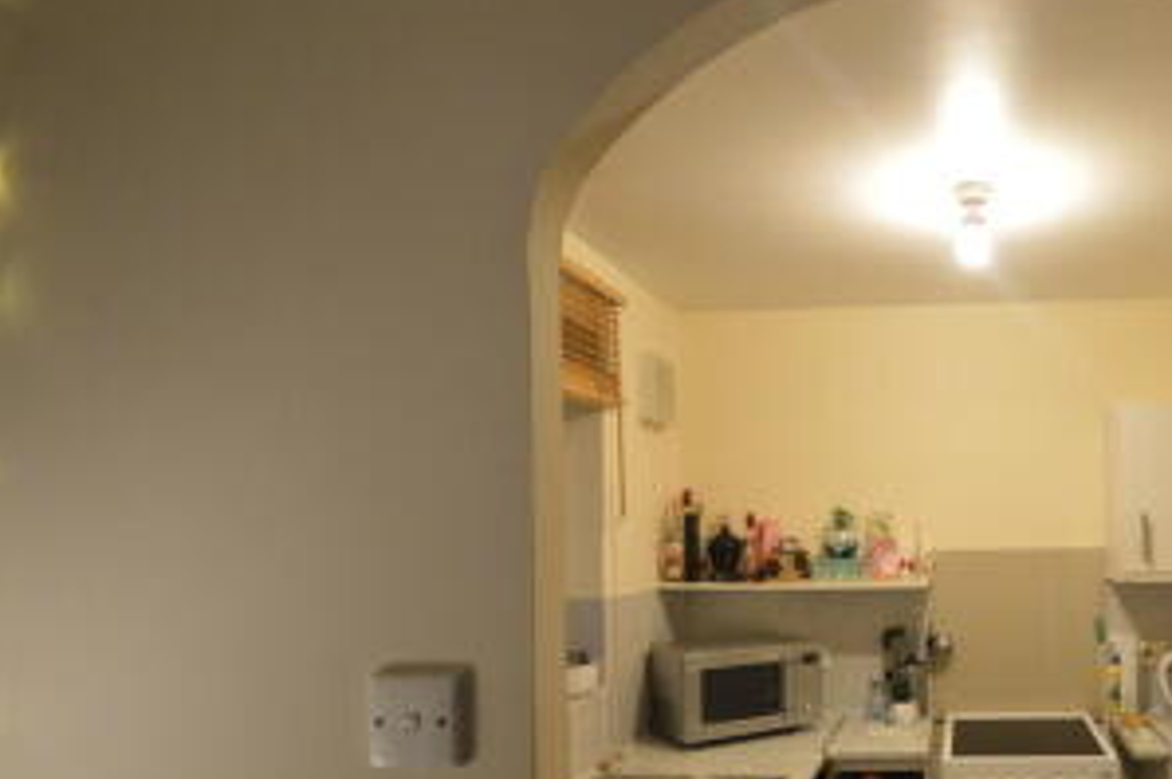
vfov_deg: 51.7
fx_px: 780
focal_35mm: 24
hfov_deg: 67.3
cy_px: 541
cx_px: 928
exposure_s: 1/60
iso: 1000
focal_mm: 10
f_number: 4
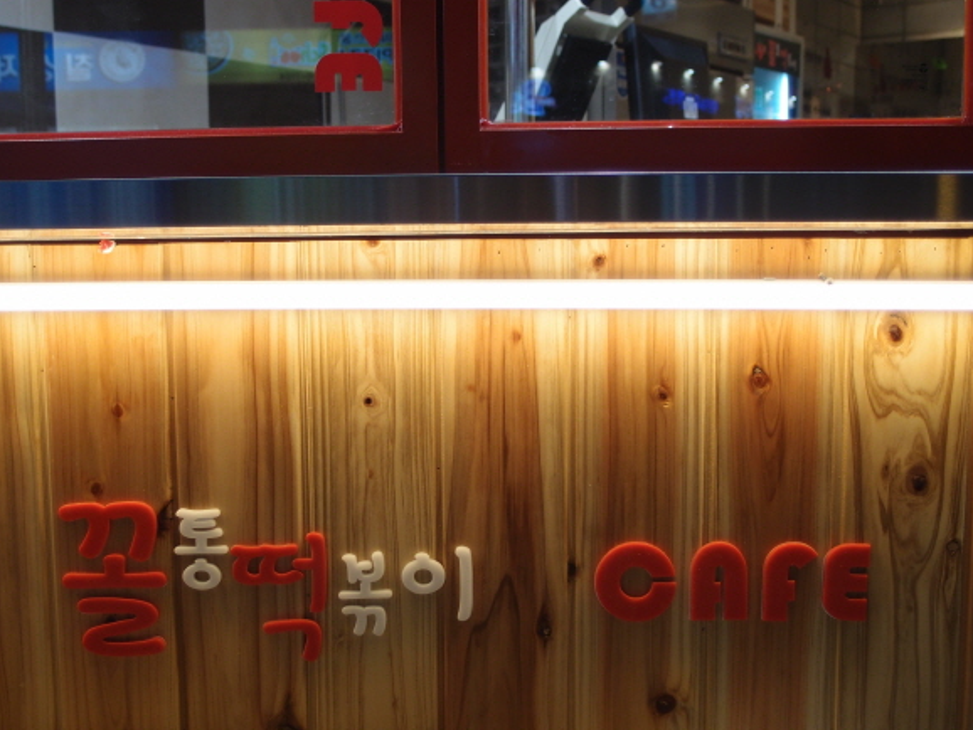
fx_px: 1294
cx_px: 436
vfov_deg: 31.5
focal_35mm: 46
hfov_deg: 41.2
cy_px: 416
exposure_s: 1/100
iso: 100
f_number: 2
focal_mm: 8.16
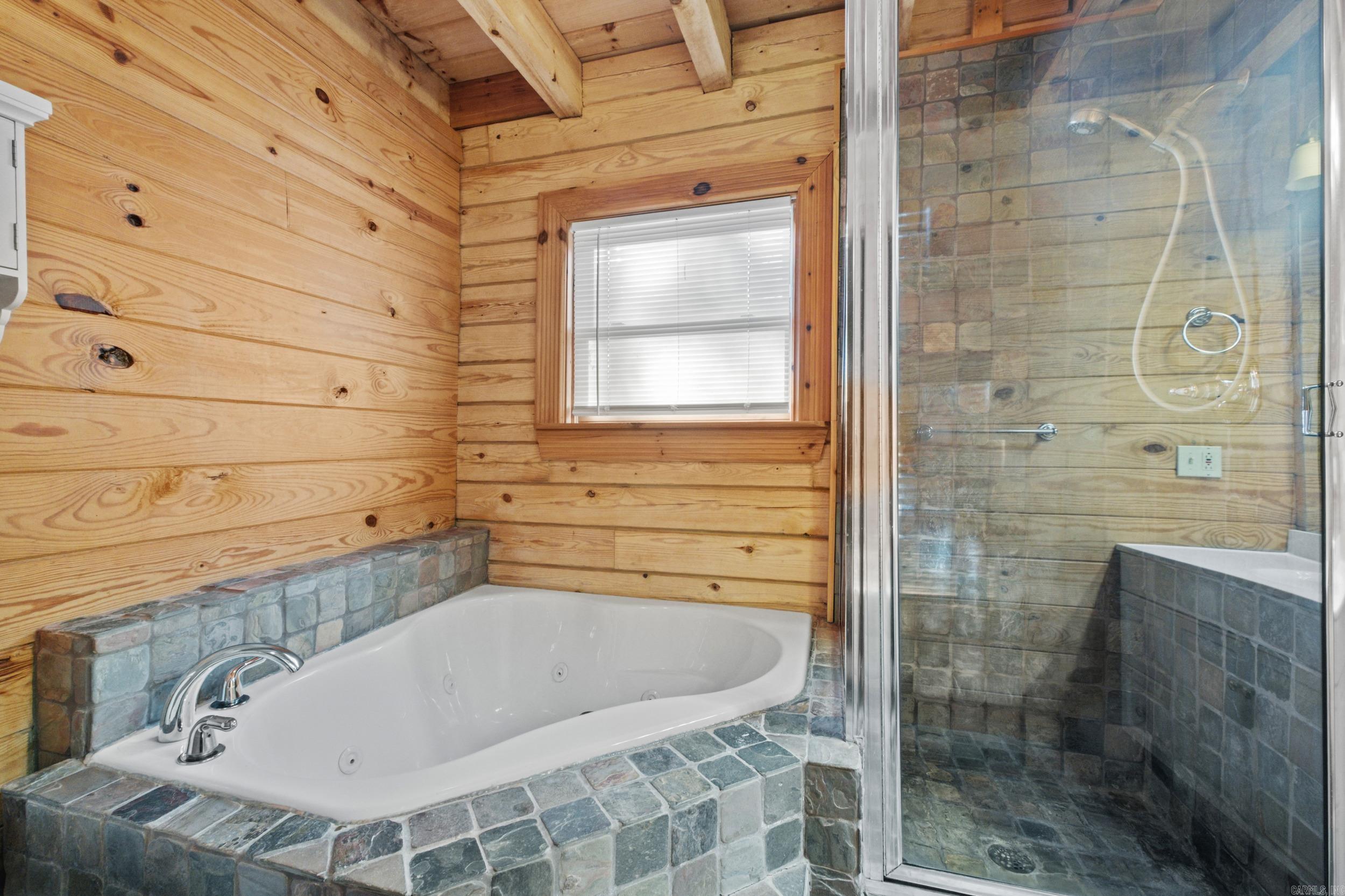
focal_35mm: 15
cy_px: 448
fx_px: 560
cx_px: 672
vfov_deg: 77.3
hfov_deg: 100.4
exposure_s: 1.3
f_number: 8
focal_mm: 10
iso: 800
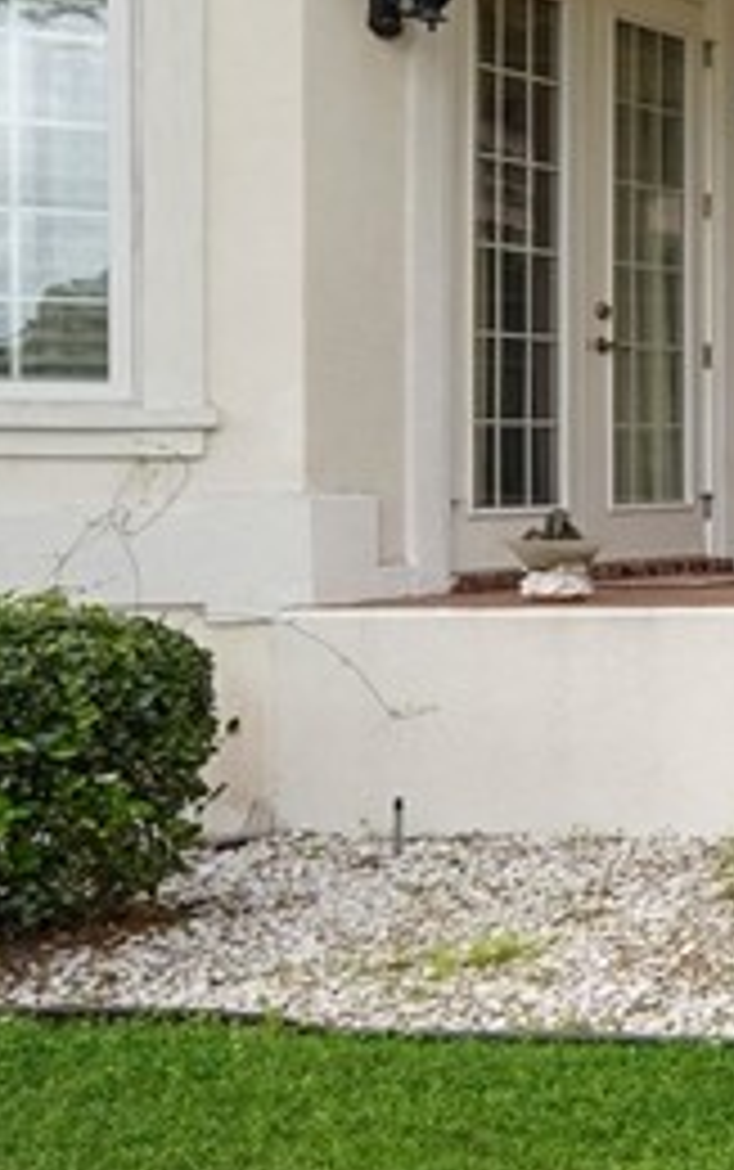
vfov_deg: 29.2
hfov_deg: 12.0
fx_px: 2239
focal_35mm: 70
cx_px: 2049
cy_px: 470
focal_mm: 16.5
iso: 320
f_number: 9
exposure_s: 1/160
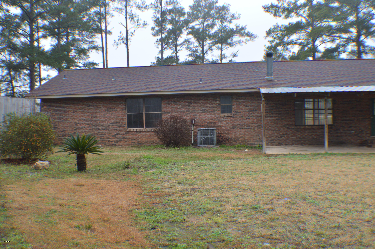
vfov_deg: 26.4
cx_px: 188
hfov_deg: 38.9
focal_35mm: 51
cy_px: 124
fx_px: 531
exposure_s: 1/80
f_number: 5
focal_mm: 34
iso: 400
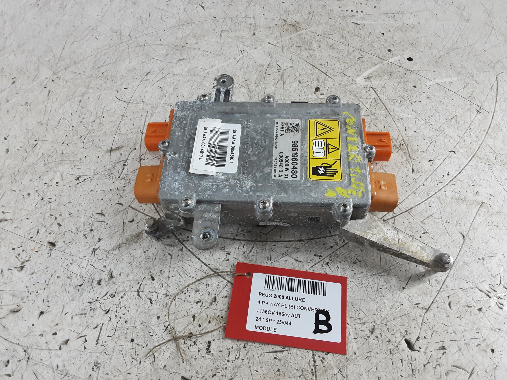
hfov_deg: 65.3
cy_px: 190
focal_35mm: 27
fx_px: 395
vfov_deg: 51.4
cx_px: 254
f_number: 1.9
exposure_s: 1/50
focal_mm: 2.91
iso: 125
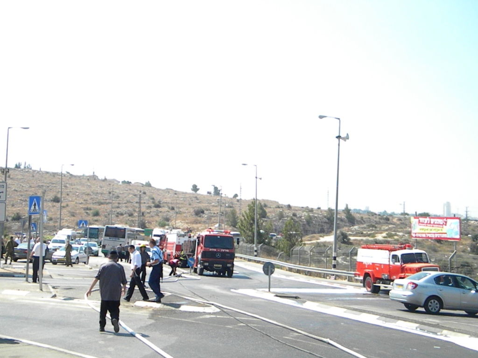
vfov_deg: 30.9
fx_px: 649
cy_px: 179
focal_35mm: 47
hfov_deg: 40.4
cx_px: 239
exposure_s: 1/1000
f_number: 7.8
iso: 720
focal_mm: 8.6
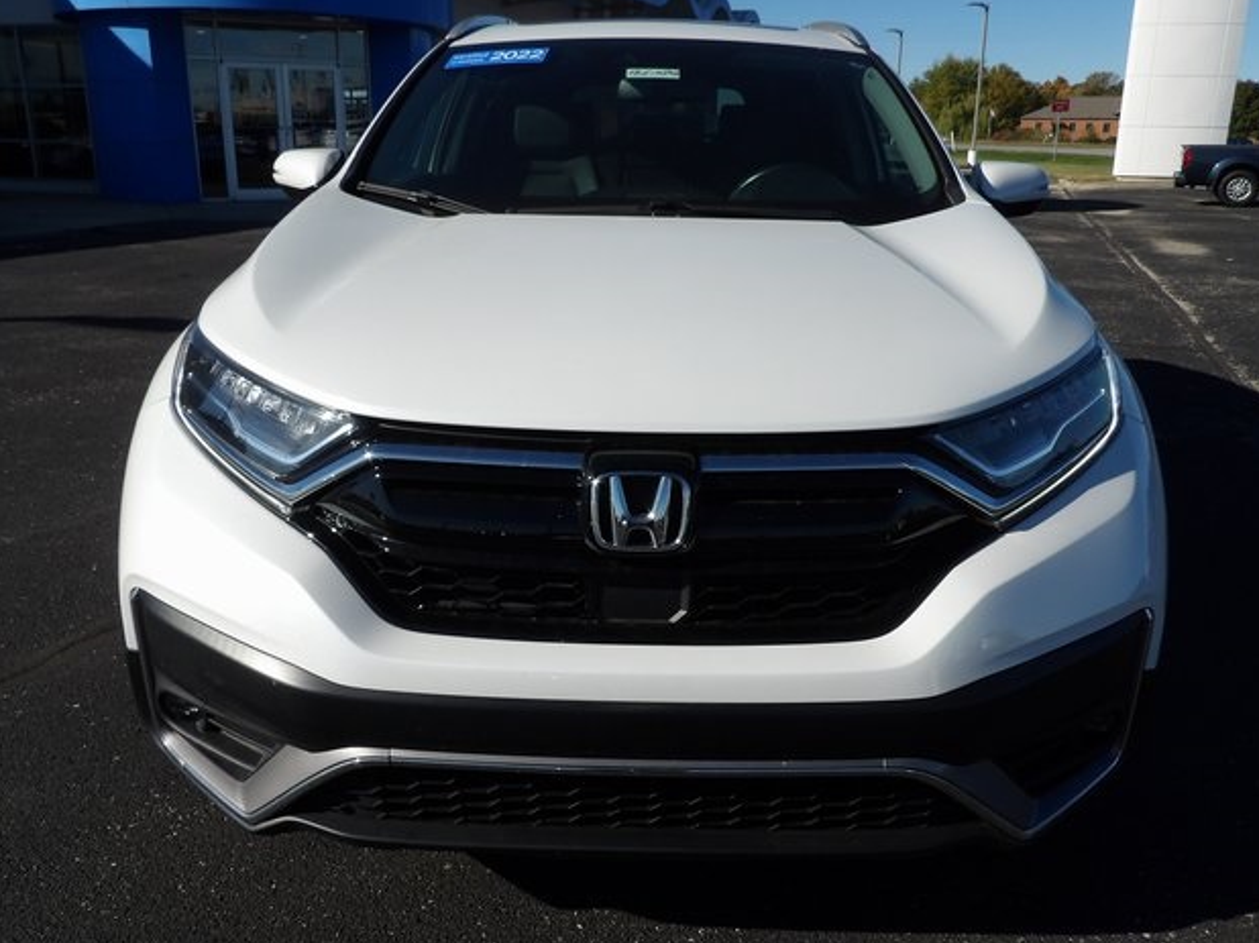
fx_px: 1054
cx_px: 634
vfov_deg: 48.2
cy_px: 470
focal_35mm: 29
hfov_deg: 61.7
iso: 100
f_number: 4.8
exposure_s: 1/731
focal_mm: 5
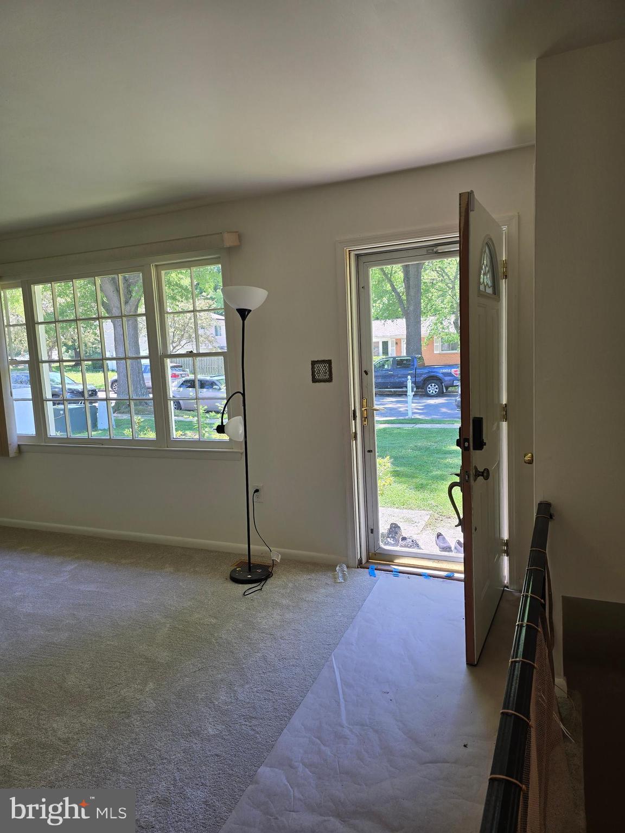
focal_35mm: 23
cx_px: 312
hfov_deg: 58.9
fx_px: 554
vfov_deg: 73.9
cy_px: 416
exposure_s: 1/120
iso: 32
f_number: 1.7
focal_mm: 6.3
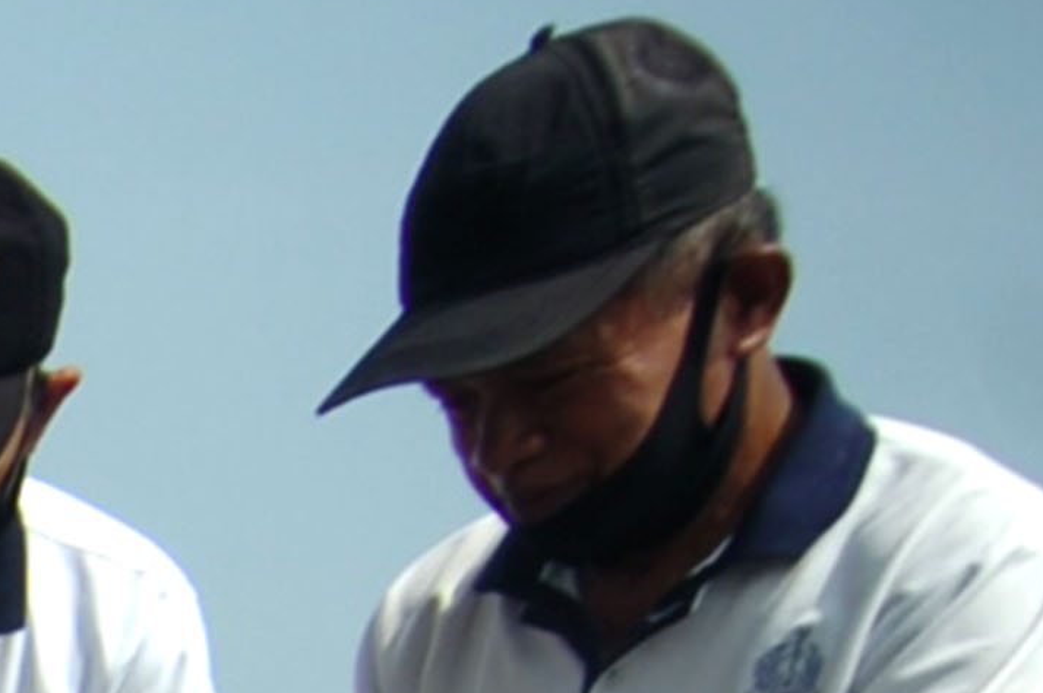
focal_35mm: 101
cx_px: -1410
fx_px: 2923
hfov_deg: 14.3
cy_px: 1836
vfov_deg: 10.8
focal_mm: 12
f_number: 4
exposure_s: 1/2500
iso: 200
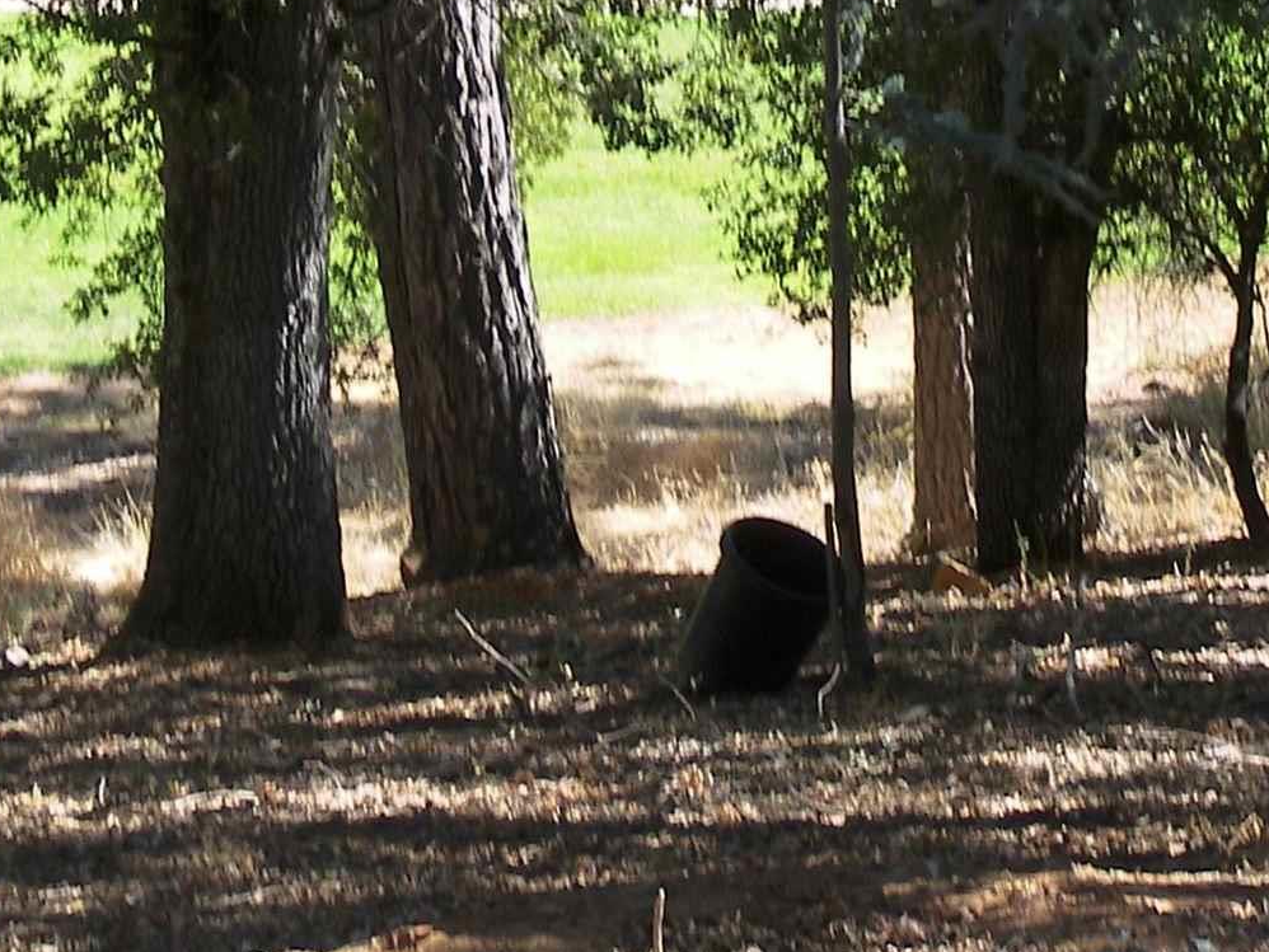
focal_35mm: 197
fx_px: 7224
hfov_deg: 10.0
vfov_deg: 7.4
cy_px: -346
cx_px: 679
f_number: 3.6
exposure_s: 1/100
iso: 50
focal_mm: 13.3
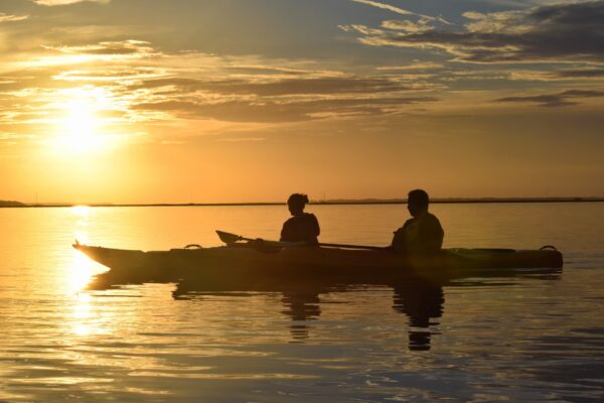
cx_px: 302
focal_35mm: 82
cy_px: 202
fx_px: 1384
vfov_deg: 16.6
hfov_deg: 24.6
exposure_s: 1/1000
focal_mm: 55
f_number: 16
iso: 400
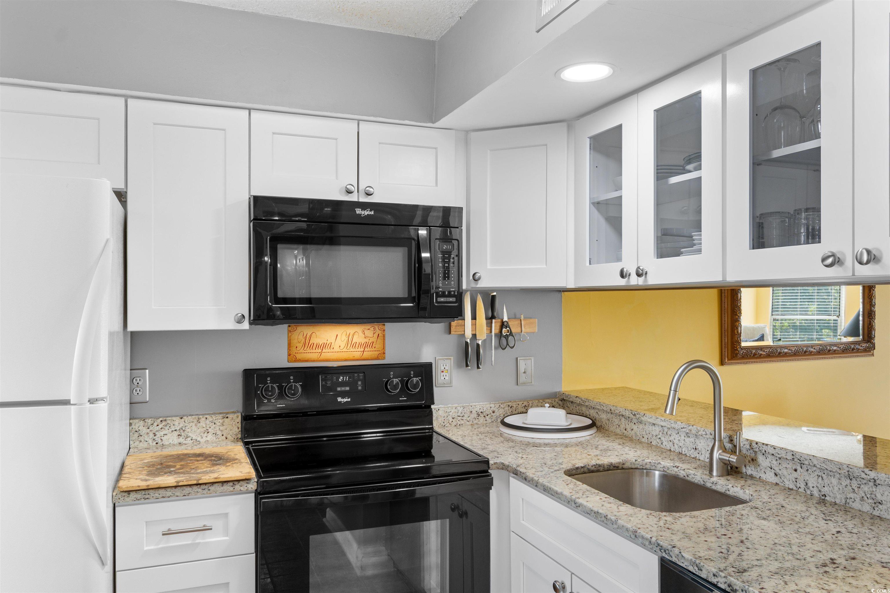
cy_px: 296
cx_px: 445
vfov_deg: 47.9
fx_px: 667
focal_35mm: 27
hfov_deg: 67.4
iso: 100
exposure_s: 1/3
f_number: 5.6
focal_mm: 18
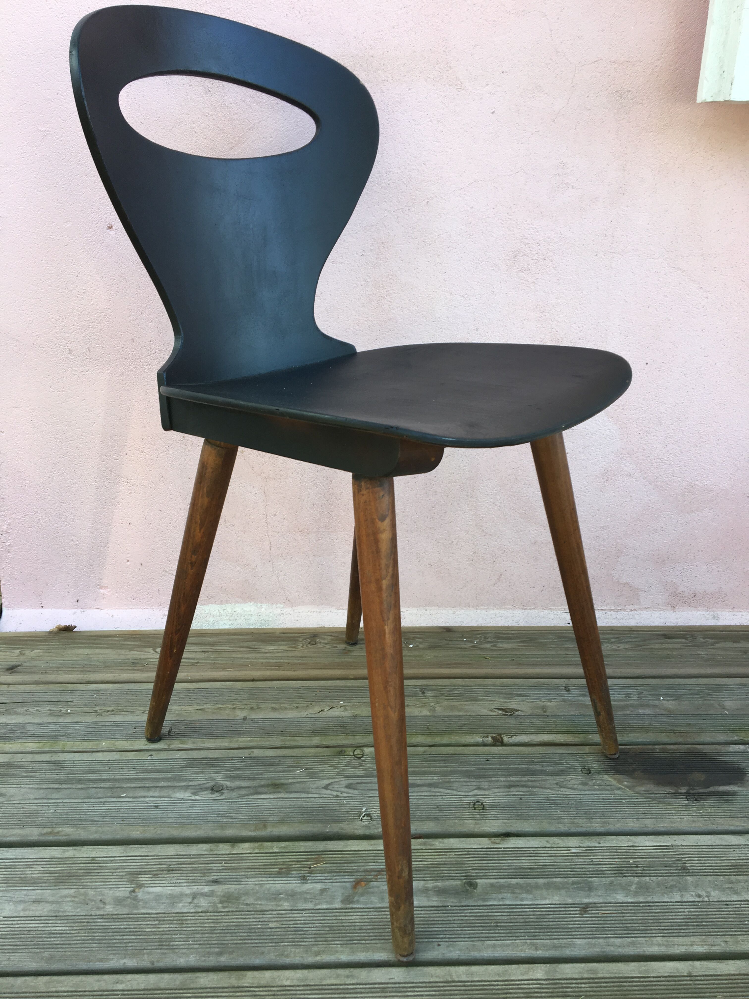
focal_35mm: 29
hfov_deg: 48.2
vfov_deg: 61.7
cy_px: 500
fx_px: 837
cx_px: 374
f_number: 2.2
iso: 32
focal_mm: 4.15
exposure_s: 1/100
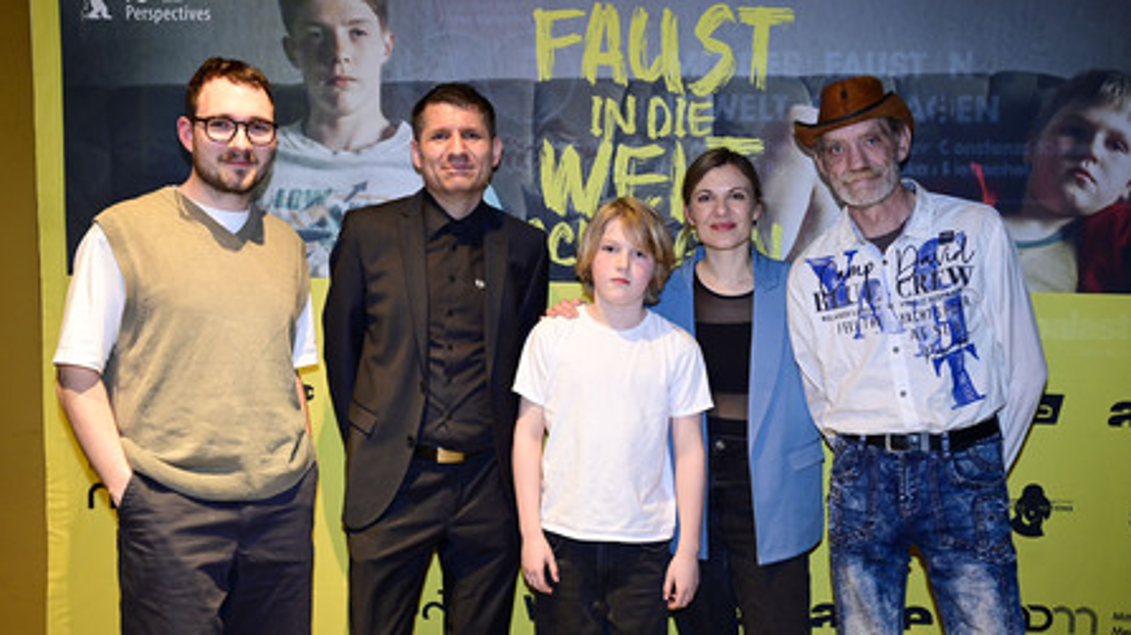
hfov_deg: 54.0
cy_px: 334
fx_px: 1109
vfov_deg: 31.9
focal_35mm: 37
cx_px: 563
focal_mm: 35
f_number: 4.5
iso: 2000
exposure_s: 1/200
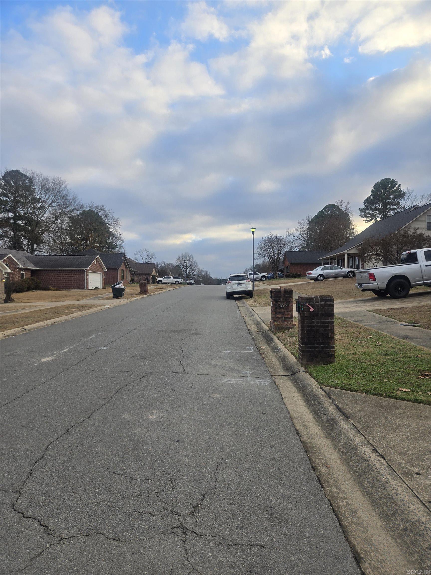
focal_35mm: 23
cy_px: 288
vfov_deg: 73.9
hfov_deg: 58.9
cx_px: 216
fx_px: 382
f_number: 1.8
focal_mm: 5.4
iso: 25
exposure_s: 1/661
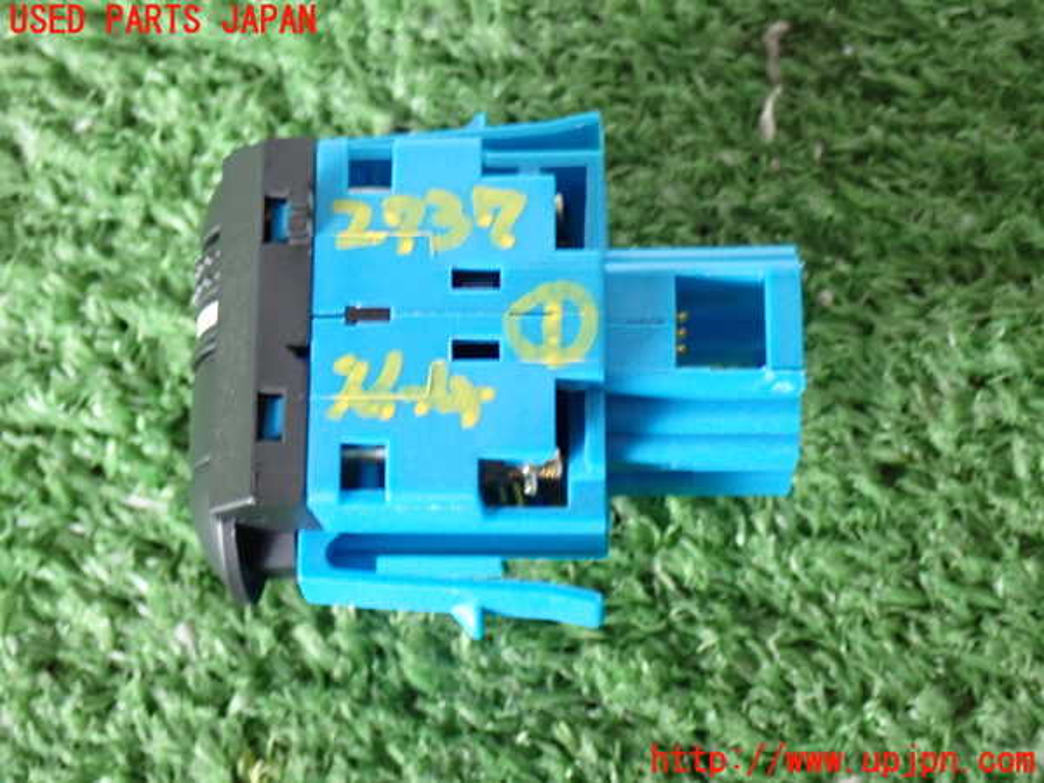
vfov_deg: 19.1
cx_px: 522
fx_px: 2322
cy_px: 392
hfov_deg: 25.3
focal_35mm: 77
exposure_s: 1/25
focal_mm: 13.65
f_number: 4.1
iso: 800
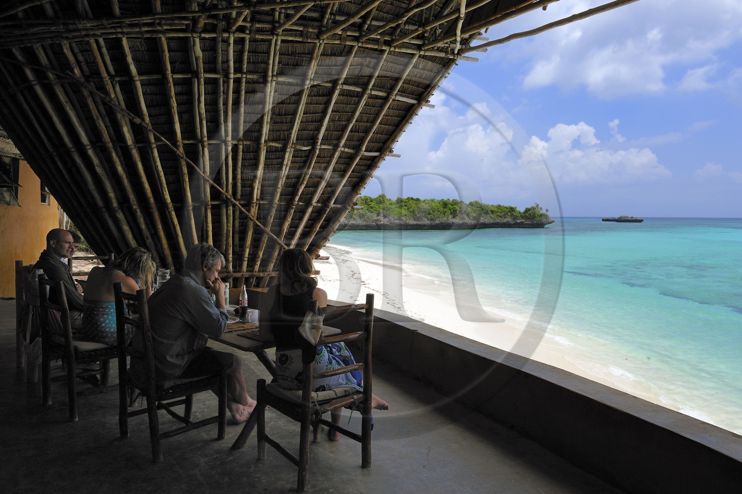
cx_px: 371
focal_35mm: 24
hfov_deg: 73.8
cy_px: 247
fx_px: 494
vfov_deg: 53.1
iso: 200
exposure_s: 1/160
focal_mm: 24
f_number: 14
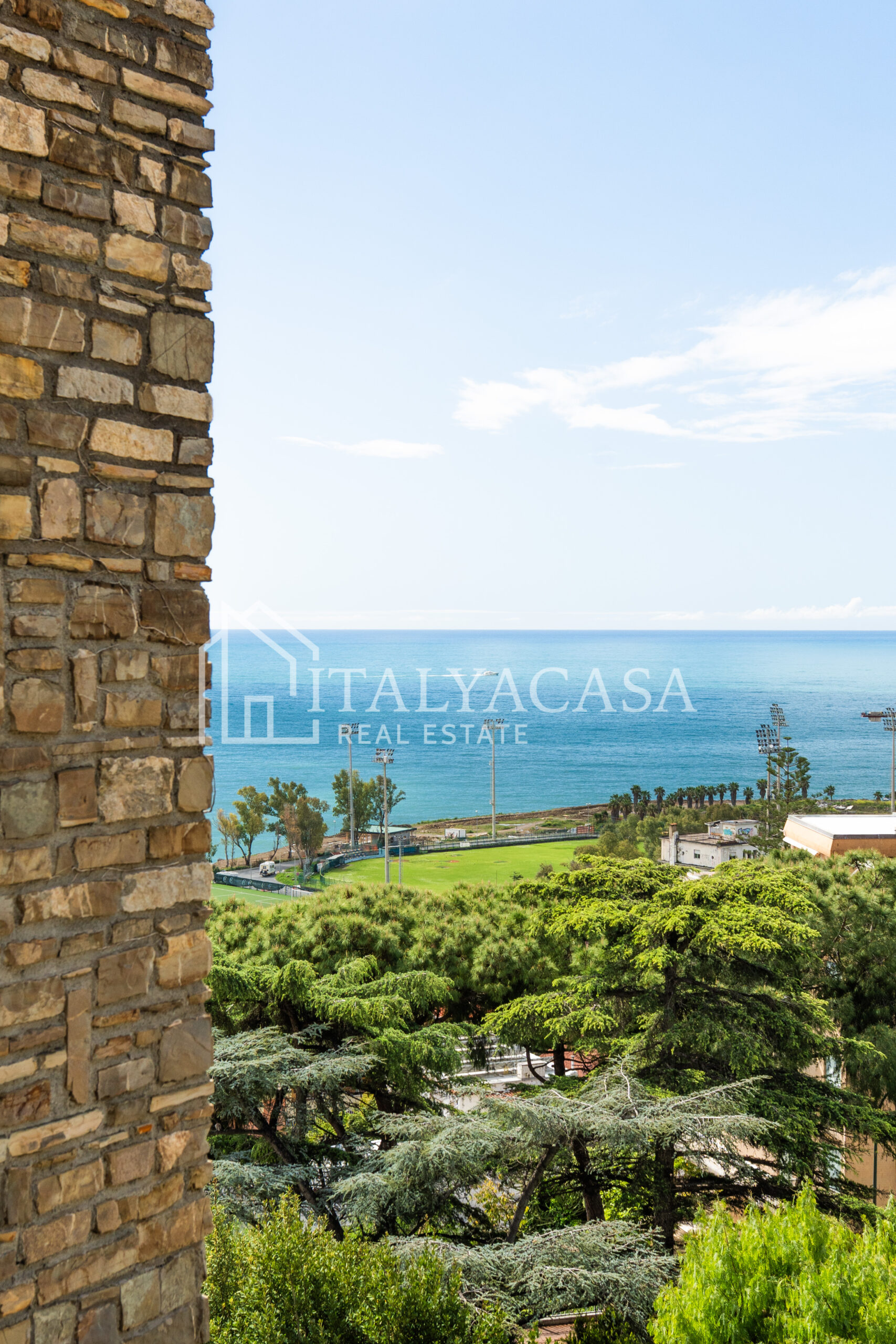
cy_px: 672
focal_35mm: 52
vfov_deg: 38.2
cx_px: 448
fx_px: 1941
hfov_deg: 26.0
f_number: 8
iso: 200
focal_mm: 35
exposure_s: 1/320
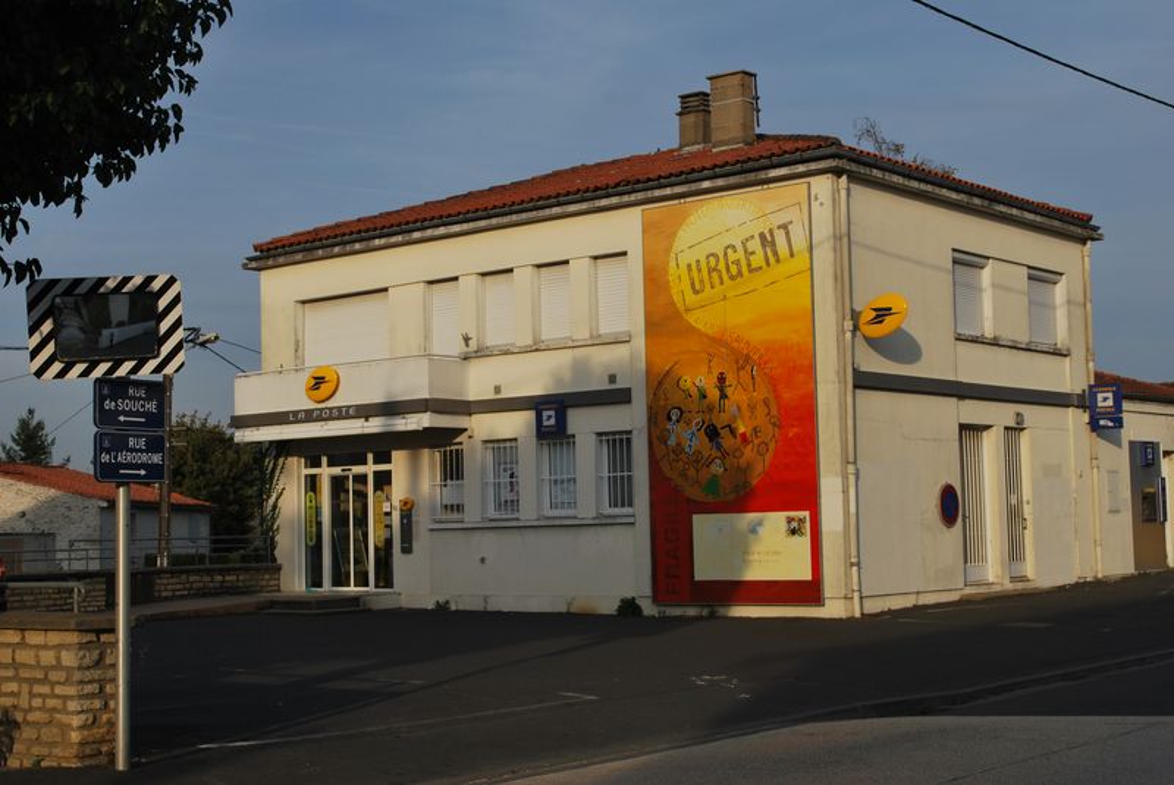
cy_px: 392
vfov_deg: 25.8
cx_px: 587
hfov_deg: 37.8
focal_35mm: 52
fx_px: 1714
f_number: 9
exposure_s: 1/320
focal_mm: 35
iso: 100
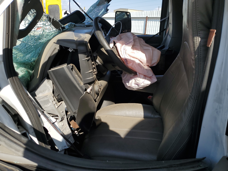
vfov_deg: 53.1
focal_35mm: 26
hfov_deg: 67.3
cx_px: 114
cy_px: 86
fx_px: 171
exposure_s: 1/2000
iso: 50
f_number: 1.5
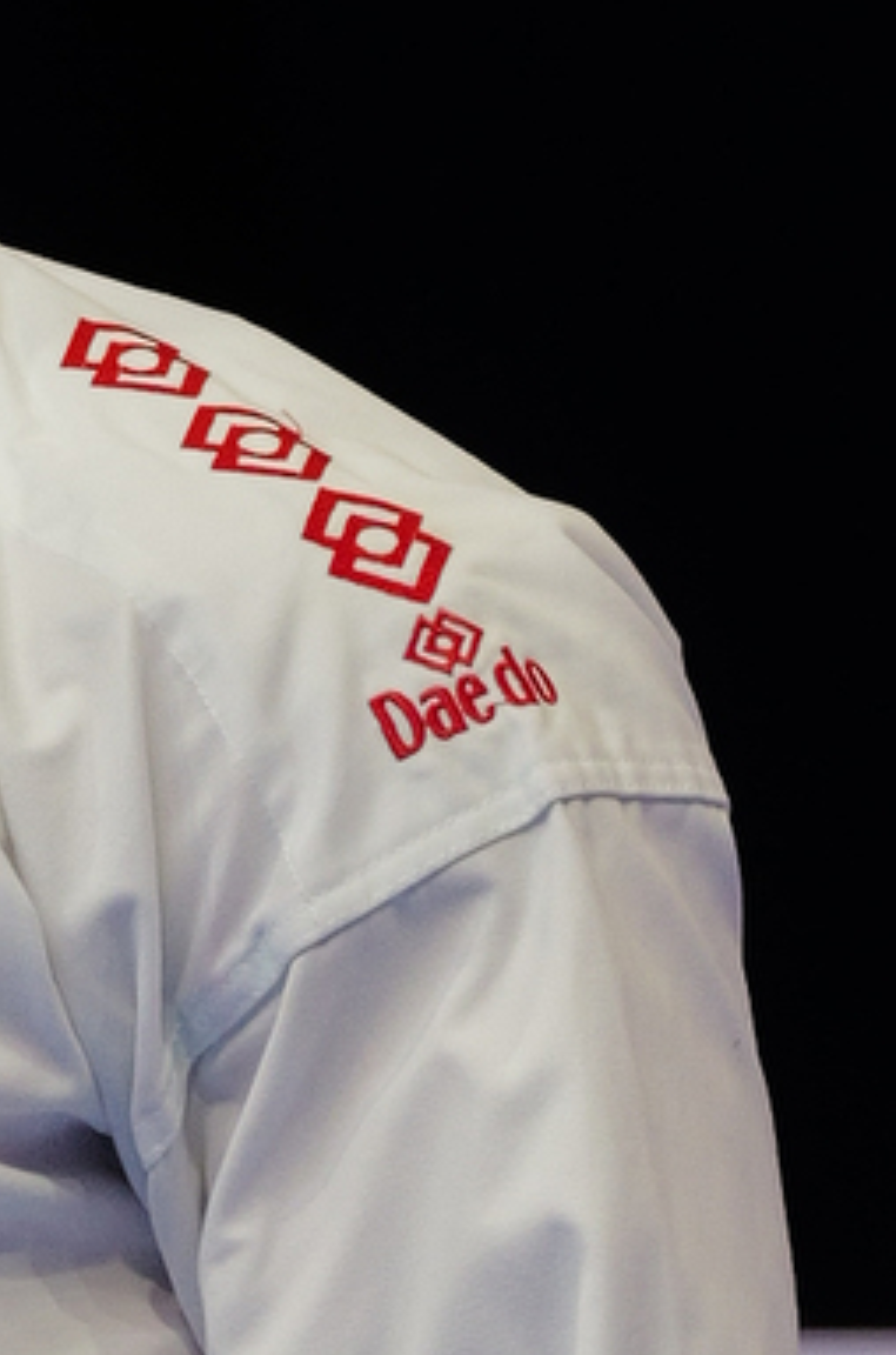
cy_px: 2766
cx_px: -511
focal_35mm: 1981
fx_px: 74355
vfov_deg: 1.0
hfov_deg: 0.7
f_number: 3.2
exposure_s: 1/500
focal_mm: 200
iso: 640
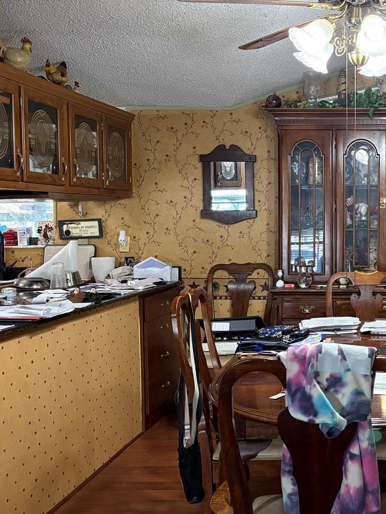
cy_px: 231
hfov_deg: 32.0
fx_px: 624
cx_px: 377
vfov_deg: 44.7
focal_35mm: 42
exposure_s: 1/60
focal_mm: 5.96
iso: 400
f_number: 1.6
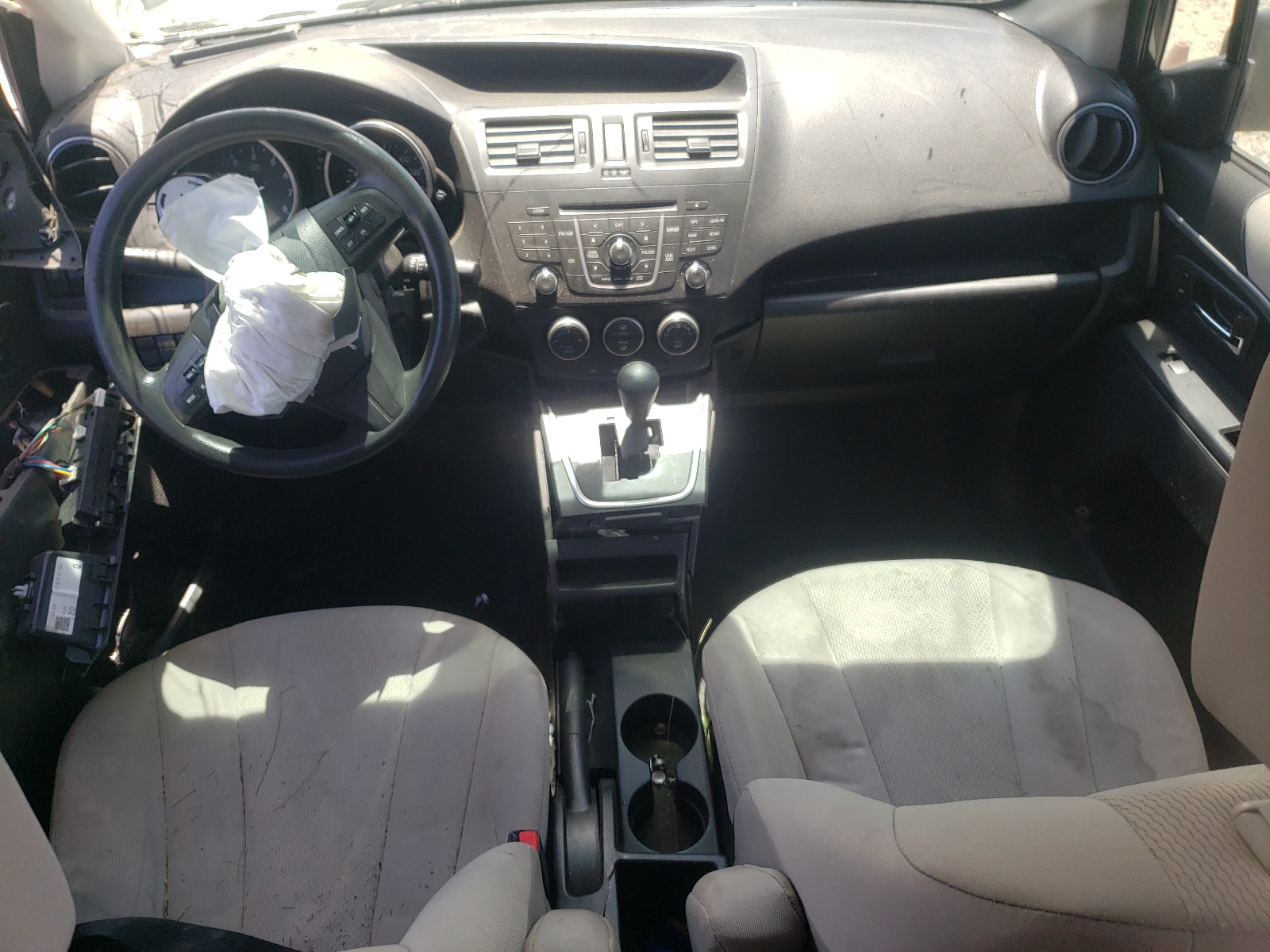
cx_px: 635
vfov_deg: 53.1
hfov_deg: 67.3
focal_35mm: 26
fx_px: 954
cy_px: 476
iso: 50
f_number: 1.5
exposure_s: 1/357
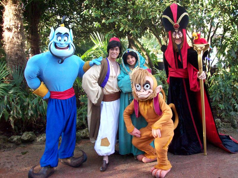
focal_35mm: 36
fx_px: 248
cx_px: 119
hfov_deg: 51.4
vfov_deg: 39.7
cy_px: 89
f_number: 2.7
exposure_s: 1/132
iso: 200
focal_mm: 6
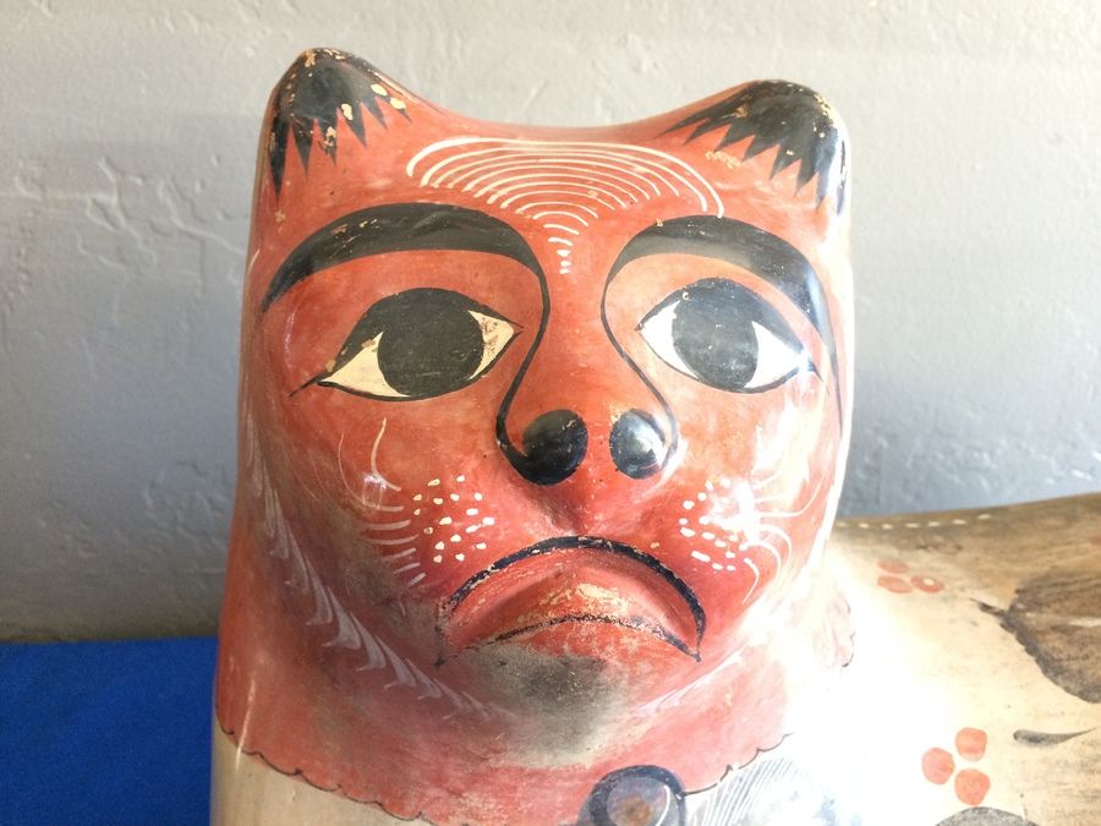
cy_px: 413
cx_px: 550
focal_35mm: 29
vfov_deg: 48.2
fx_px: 922
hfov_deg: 61.7
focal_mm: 4.15
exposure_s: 1/30
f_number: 2.2
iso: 160
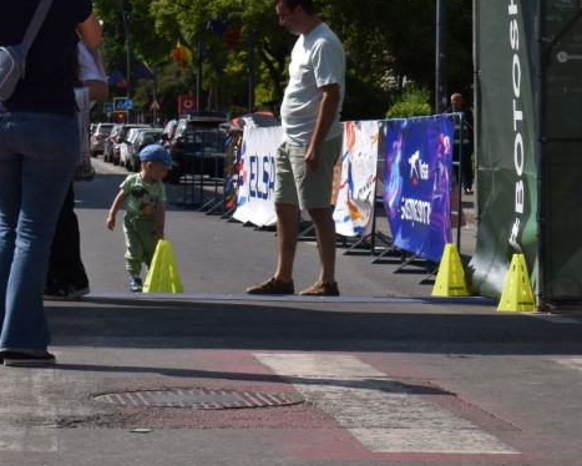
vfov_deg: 9.9
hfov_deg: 12.1
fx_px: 2691
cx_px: 682
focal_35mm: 156
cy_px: 202
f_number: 13
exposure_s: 1/200
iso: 100
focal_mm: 45
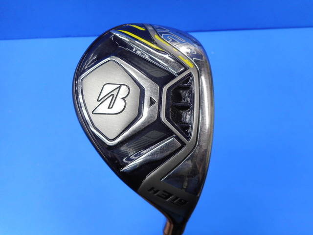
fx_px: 226
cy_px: 118
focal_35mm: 25
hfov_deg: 69.4
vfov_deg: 54.9
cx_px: 156
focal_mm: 4.5
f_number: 3.7
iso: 80
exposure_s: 1/30
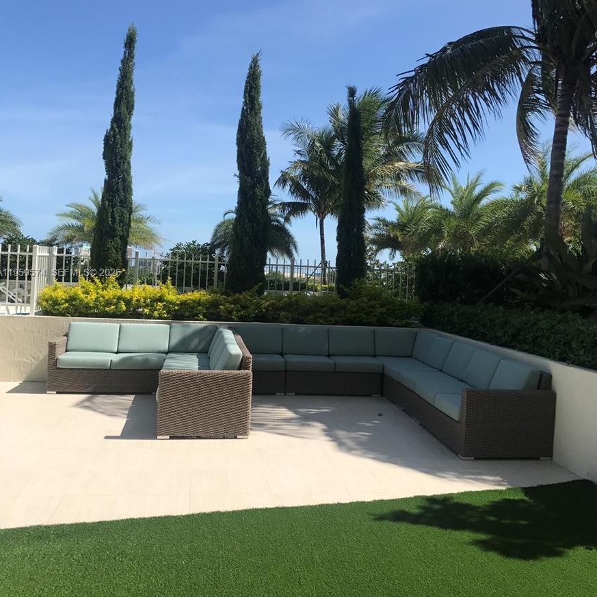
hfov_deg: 48.4
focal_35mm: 34
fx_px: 663
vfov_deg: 48.4
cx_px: 302
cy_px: 274
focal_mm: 3.99
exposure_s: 1/2283
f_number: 1.8
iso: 20
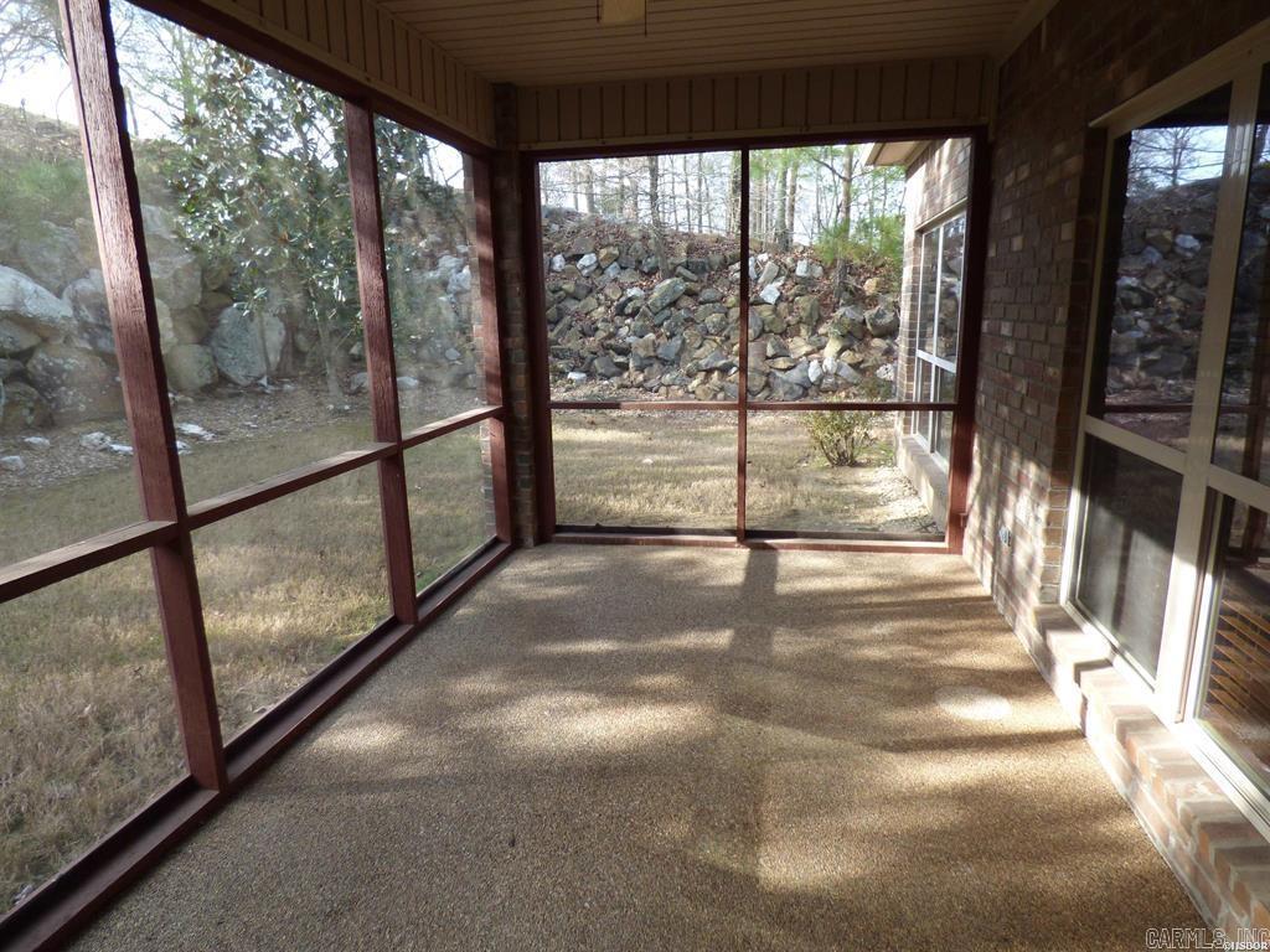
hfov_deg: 81.7
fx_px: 734
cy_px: 476
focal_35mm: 20
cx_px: 635
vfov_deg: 66.0
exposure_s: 1/80
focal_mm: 3.58
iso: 100
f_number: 2.8
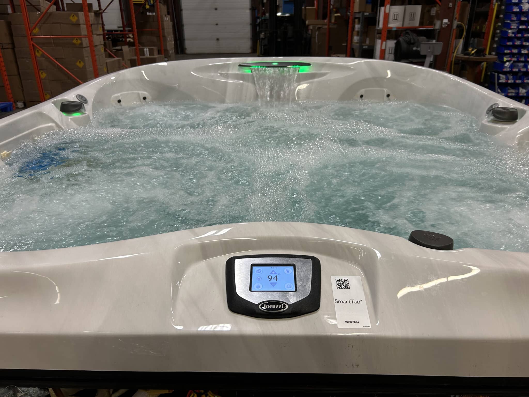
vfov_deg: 53.1
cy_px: 198
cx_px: 264
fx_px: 397
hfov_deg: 67.3
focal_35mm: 26
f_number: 1.5
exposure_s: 1/120
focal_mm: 5.7
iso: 80
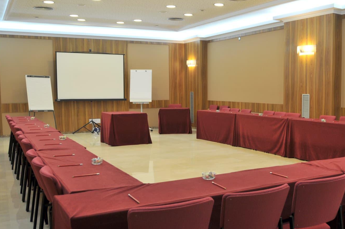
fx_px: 392
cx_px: 243
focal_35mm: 41
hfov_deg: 46.3
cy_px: 128
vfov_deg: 32.5
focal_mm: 18
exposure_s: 1/50
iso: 250
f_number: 3.5
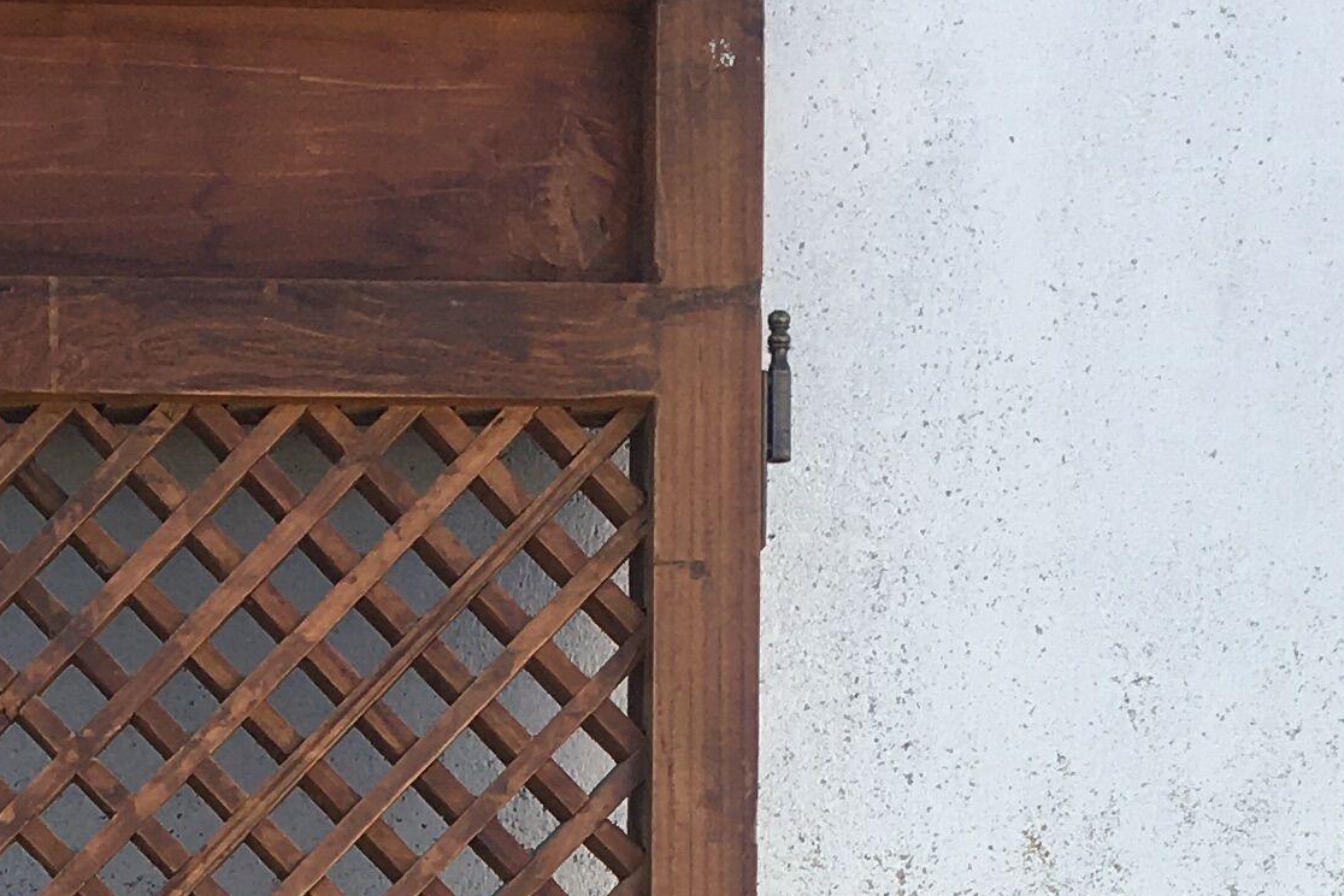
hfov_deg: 18.5
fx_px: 4069
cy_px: 1828
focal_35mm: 109
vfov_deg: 11.3
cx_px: 147
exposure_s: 1/442
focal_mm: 4.15
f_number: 2.2
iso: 25
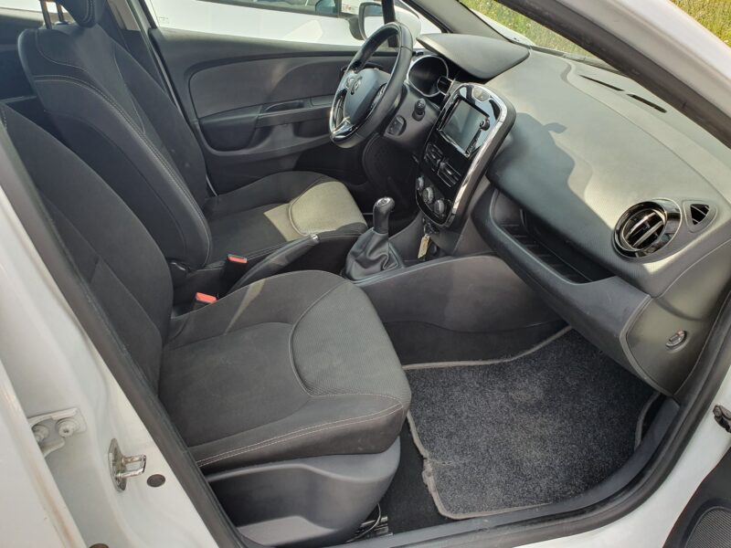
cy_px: 274
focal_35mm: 26
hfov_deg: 67.3
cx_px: 366
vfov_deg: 53.1
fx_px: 549
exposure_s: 1/212
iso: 50
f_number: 2.4
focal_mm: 4.32
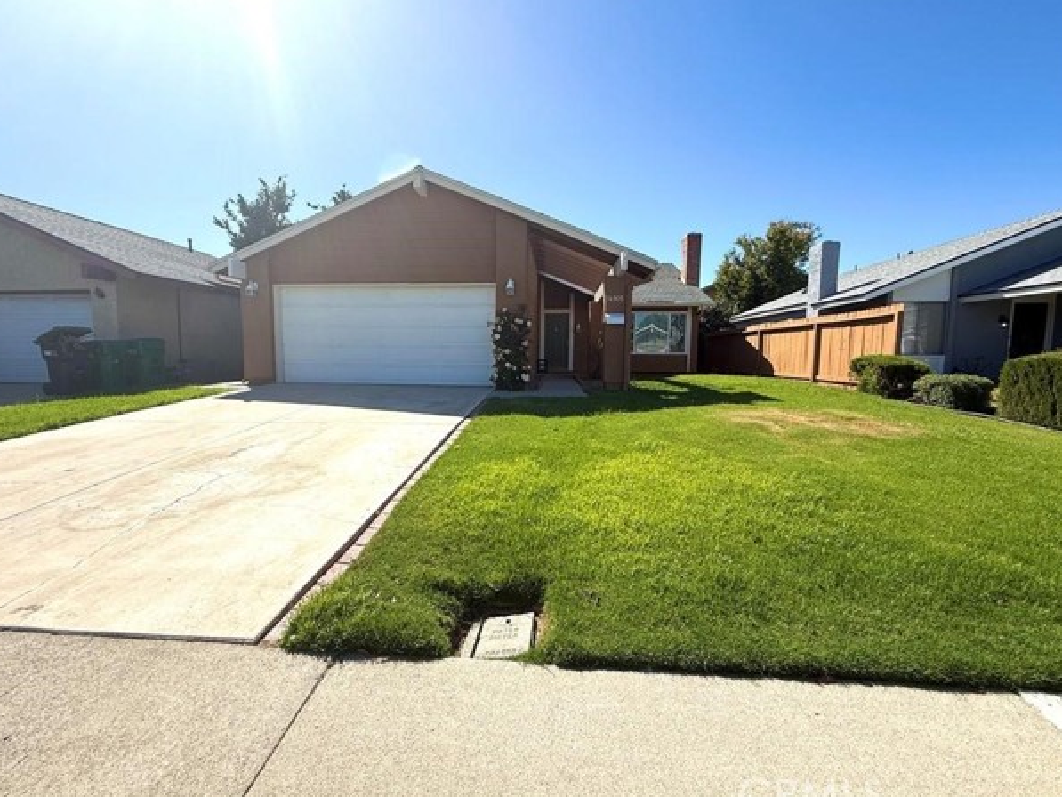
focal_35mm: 15
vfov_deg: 81.8
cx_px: 514
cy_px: 393
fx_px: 460
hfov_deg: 98.1
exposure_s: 1/1901
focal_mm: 2.22
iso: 50
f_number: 2.2
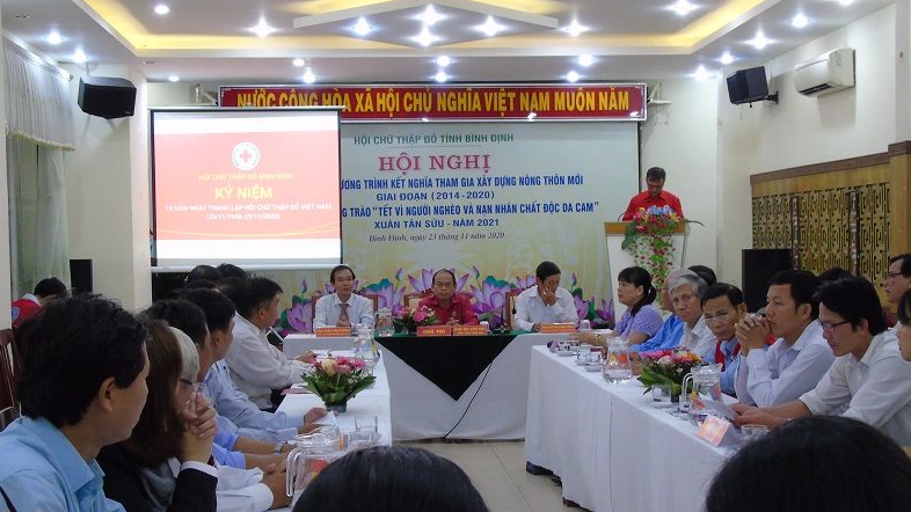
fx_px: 1232
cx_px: 451
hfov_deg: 40.6
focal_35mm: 51
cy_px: 321
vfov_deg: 23.4
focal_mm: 8.2
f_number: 4.1
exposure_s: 1/25
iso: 400
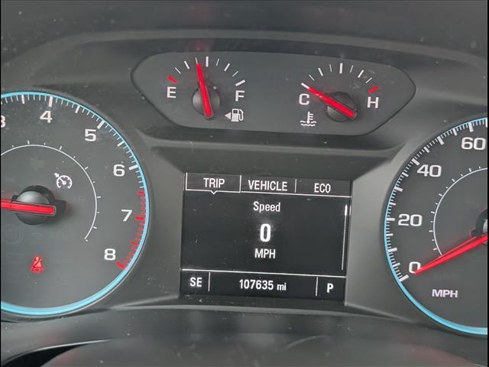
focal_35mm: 49
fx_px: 692
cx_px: 244
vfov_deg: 29.7
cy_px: 184
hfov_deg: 38.9
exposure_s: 1/286
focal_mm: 6.9
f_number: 1.68
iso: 646
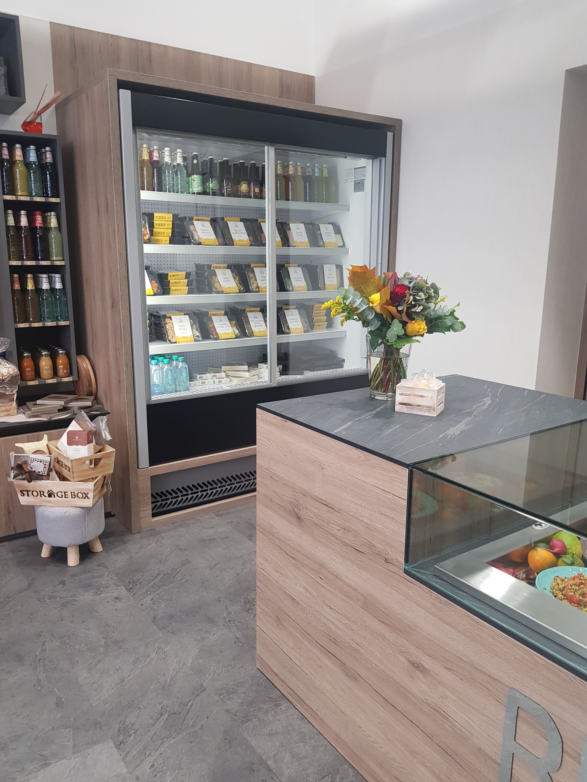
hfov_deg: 53.1
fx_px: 588
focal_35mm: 26
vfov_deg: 67.3
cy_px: 391
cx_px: 294
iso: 80
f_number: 1.7
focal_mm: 4.2
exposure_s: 1/50
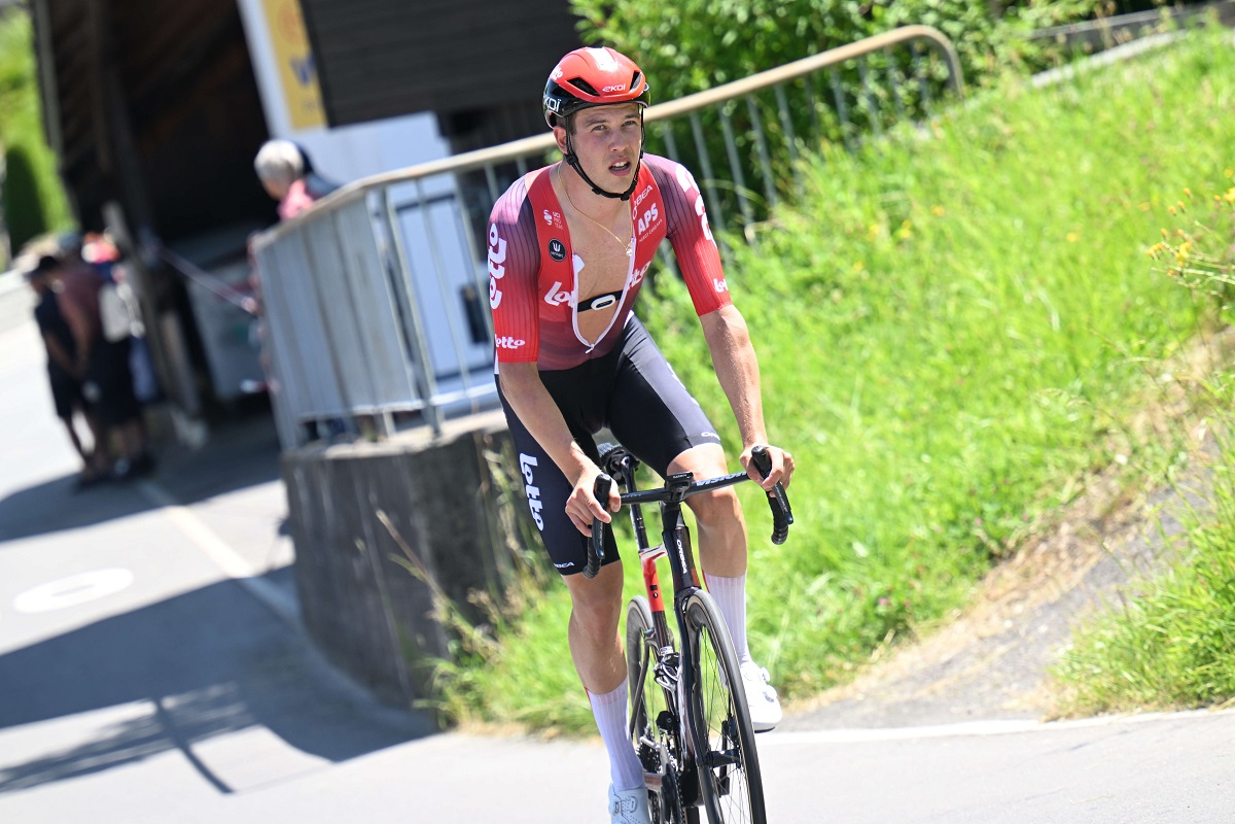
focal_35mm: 240
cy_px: 412
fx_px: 8233
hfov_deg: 8.6
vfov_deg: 5.7
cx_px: 618
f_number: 5.6
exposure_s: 1/500
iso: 360
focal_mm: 240
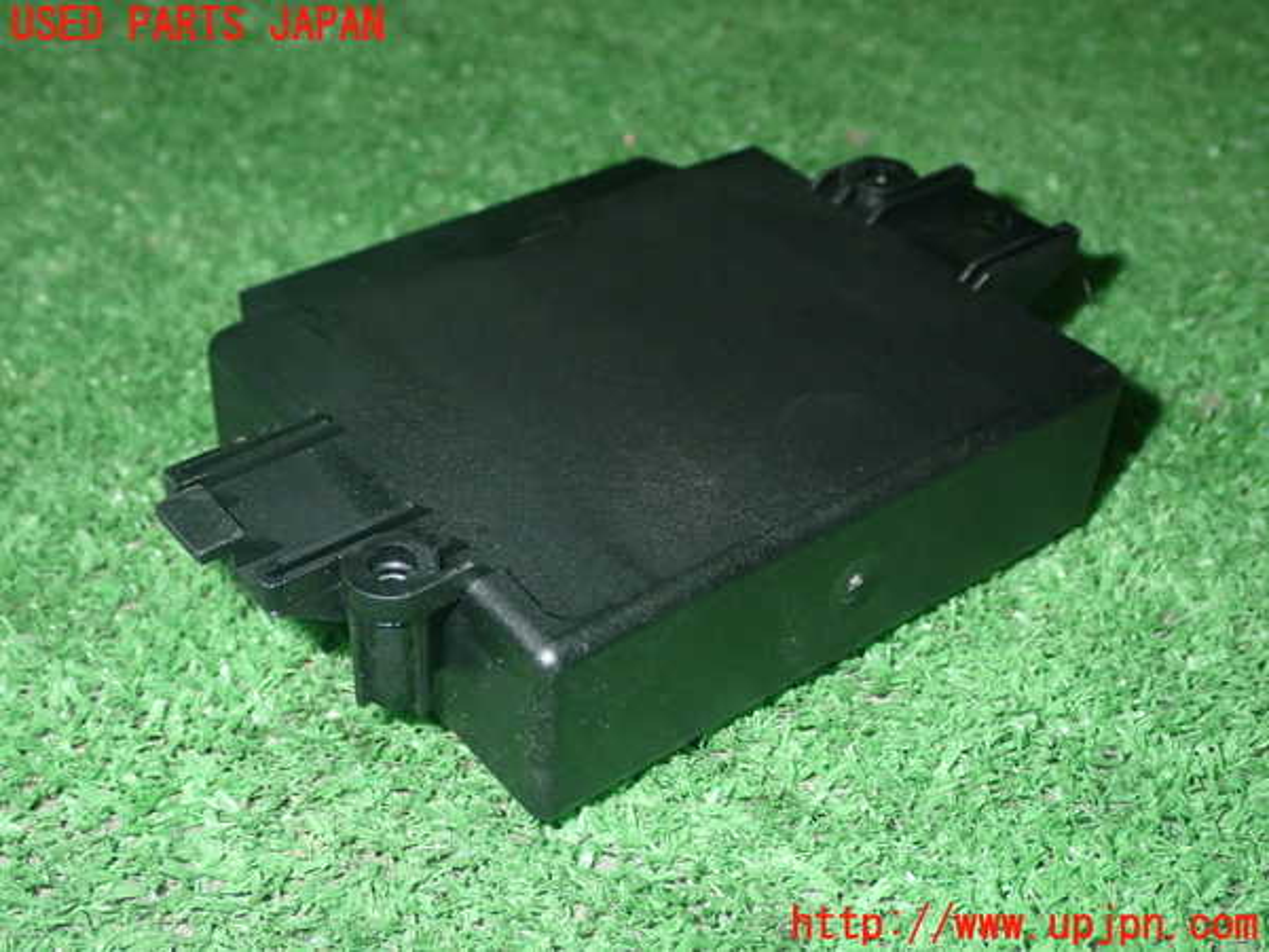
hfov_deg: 40.4
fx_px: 1723
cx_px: 634
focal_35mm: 47
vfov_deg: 30.9
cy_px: 476
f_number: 9
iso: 640
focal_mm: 8.4
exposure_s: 1/50
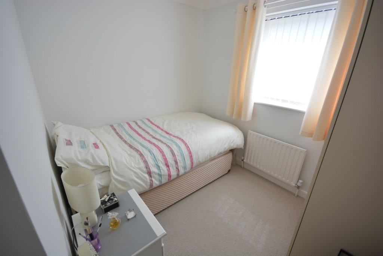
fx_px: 160
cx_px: 192
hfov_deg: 100.4
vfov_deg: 77.3
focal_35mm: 15
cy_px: 128
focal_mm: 10
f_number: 6.3
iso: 400
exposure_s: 1/60
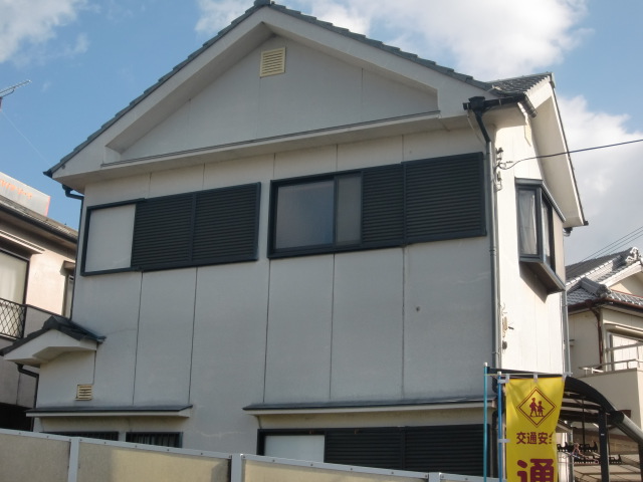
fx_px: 929
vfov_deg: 29.1
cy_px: 241
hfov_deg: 38.2
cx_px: 322
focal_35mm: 50
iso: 64
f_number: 4.2
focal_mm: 8.68
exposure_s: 1/400
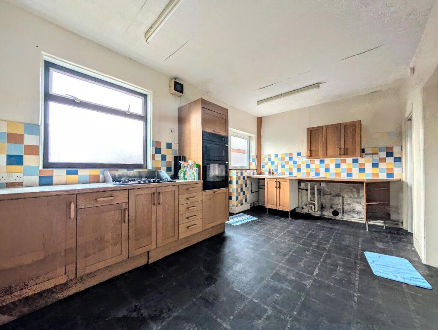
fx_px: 152
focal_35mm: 12
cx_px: 219
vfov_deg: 94.6
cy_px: 165
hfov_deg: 110.5
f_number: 1.7
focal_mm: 2.02
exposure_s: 1/94.8
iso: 77
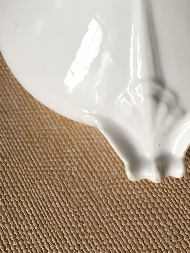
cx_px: 161
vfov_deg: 34.0
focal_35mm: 54
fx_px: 395
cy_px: 34
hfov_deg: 26.4
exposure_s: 1/33
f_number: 2.2
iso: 32
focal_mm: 4.15
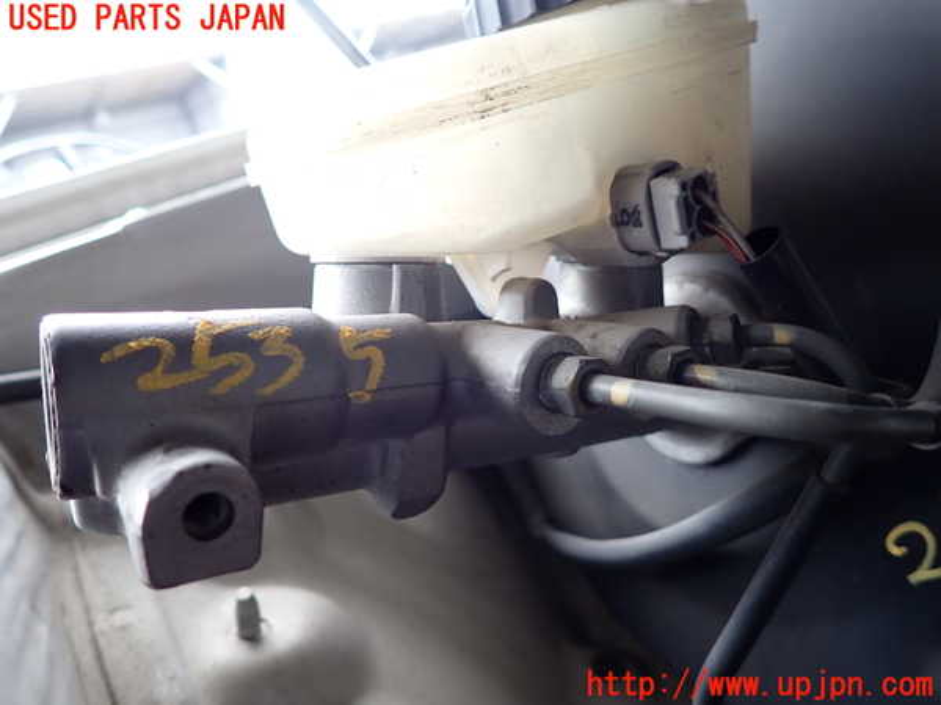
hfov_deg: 69.4
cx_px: 470
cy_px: 352
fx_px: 680
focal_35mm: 25
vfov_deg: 54.9
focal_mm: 4.5
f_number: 2
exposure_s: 1/125
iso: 200
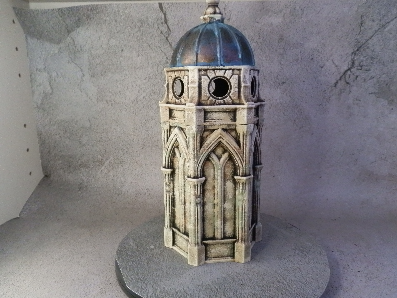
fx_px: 321
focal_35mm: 28
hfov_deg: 63.4
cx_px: 198
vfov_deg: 49.7
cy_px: 149
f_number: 3.1
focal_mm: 5
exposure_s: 1/160
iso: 400
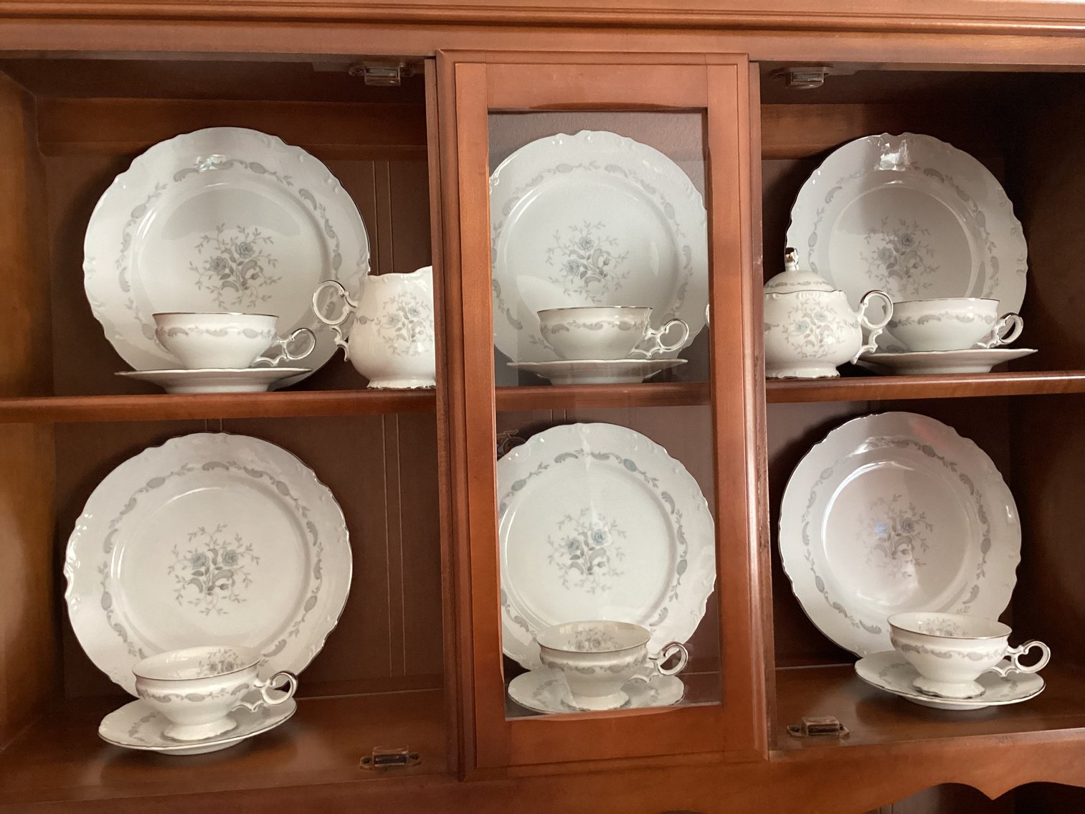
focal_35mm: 31
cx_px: 542
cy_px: 407
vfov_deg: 45.4
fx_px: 972
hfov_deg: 58.3
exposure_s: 1/60
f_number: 2.4
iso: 320
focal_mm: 3.3
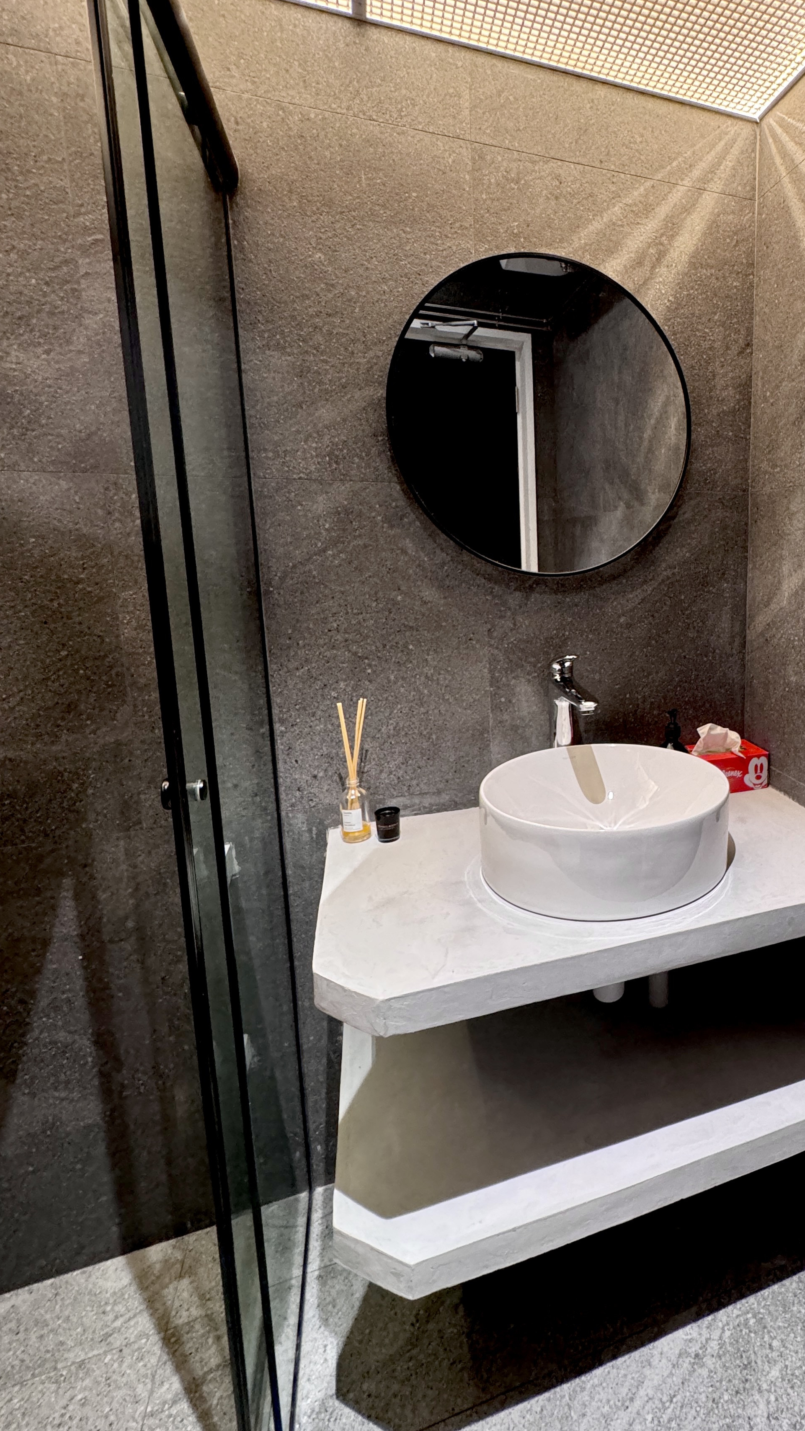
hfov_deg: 57.0
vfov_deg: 92.3
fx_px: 683
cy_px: 640
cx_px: 631
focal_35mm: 18
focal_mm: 2.22
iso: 400
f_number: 2.2
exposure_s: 1/50
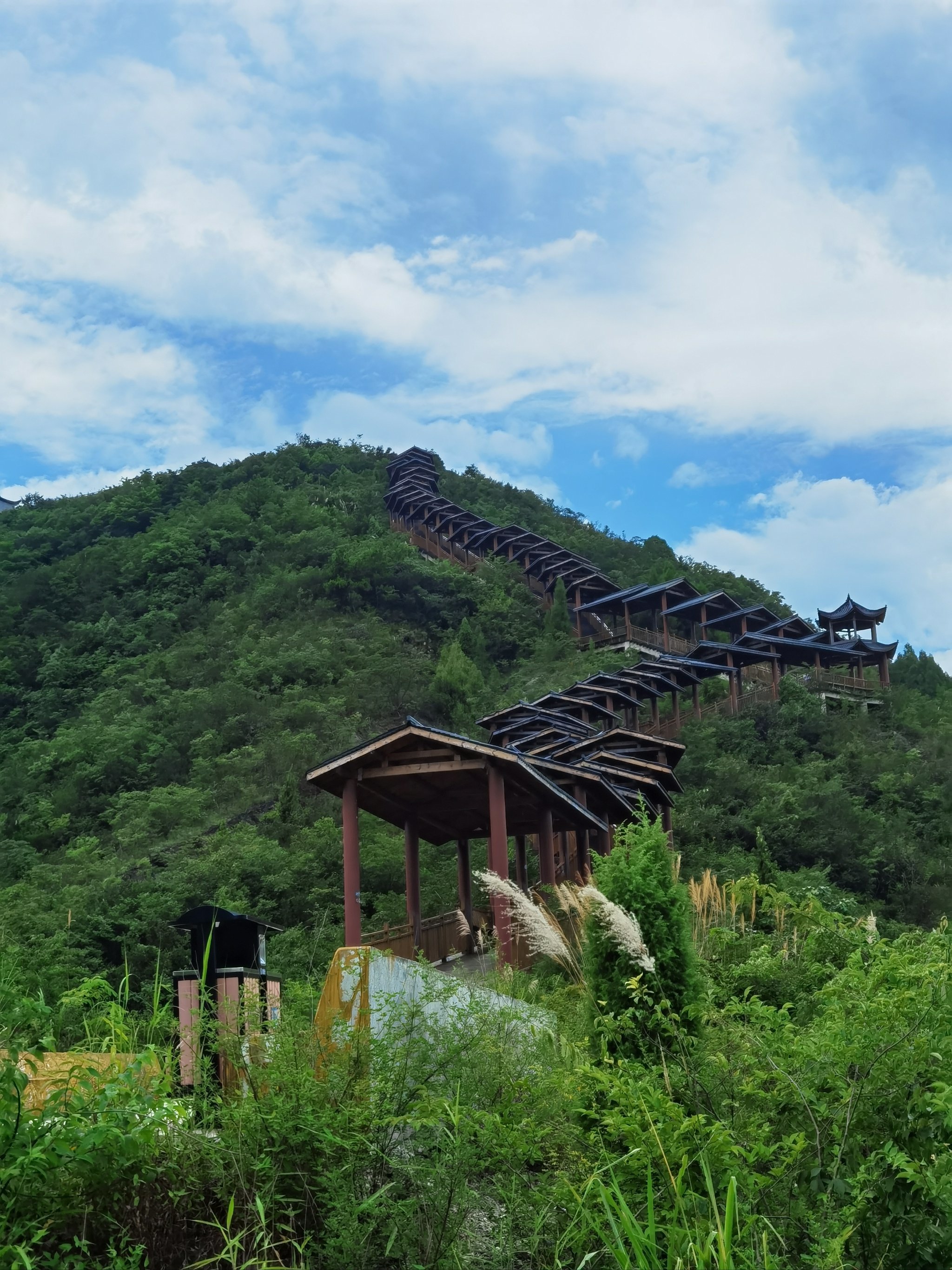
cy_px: 635
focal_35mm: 50
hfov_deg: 29.1
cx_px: 476
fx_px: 1834
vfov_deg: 38.2
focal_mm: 6.71
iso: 50
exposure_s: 1/10000
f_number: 1.9
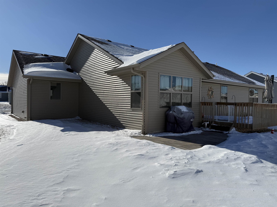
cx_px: 138
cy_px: 104
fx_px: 192
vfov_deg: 56.8
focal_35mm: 24
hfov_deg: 71.6
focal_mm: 6.76
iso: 80
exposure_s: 1/14286
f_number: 1.78
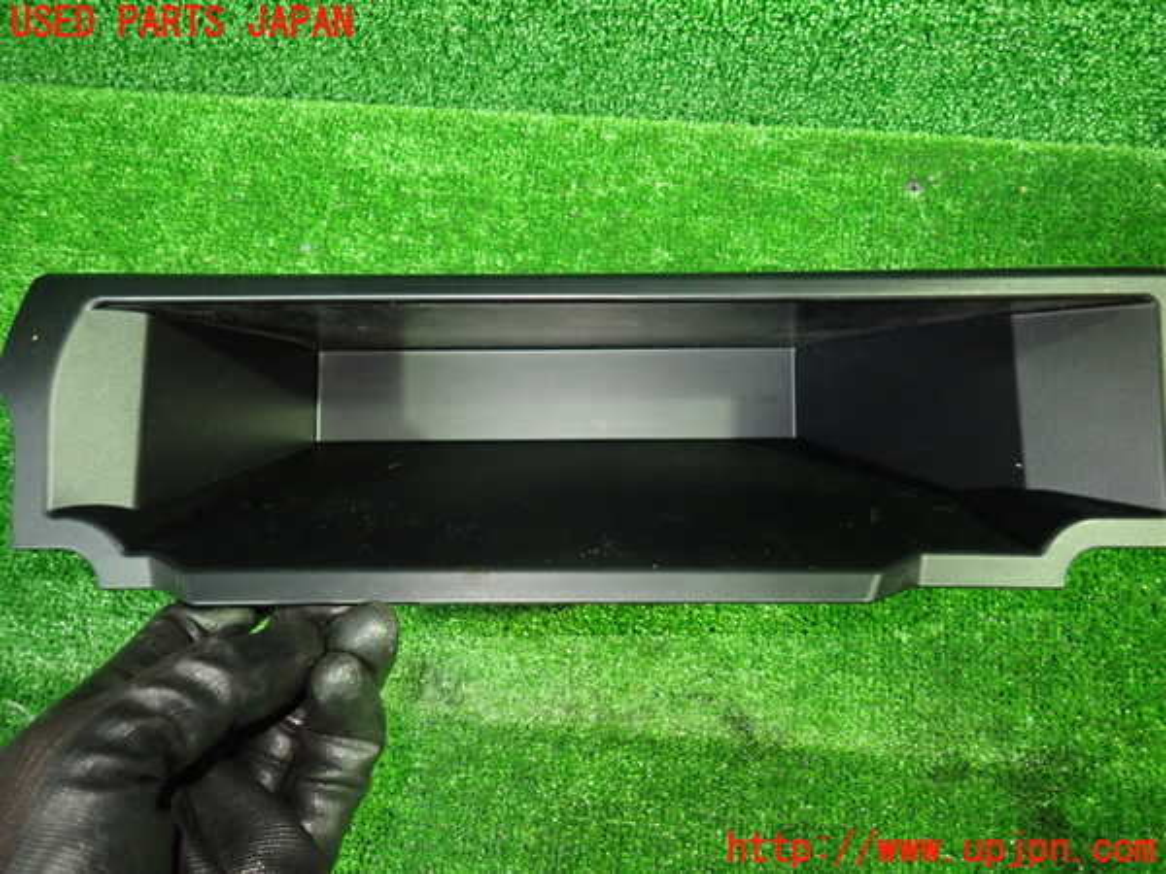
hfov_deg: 69.4
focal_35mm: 25
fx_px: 842
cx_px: 583
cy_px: 437
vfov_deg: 54.9
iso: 800
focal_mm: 4.5
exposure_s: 1/30
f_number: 2
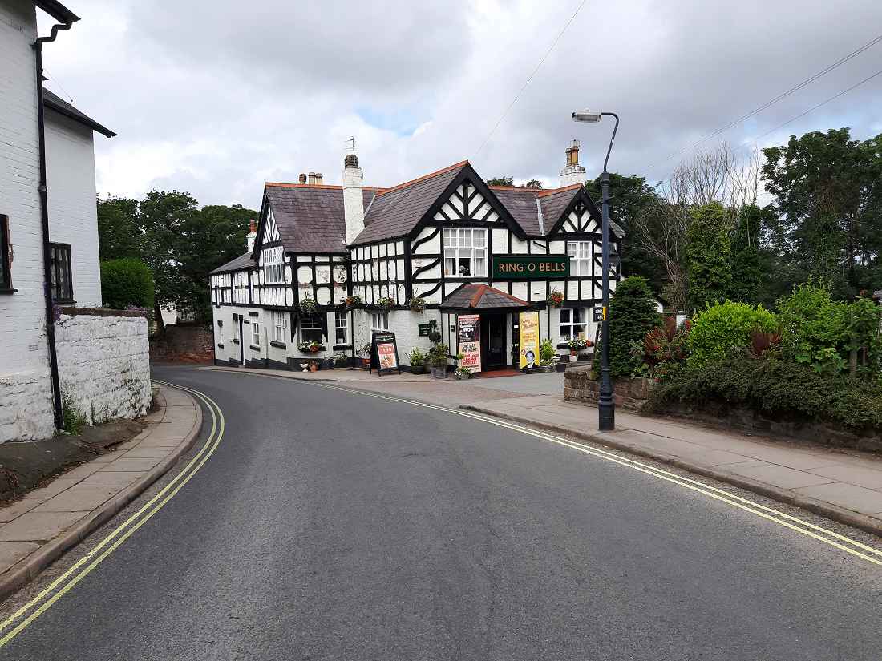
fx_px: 688
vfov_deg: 51.4
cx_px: 441
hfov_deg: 65.3
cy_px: 330
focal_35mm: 27
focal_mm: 3.93
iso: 40
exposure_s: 1/936
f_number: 1.7
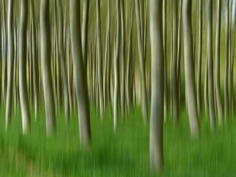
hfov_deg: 18.4
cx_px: 118
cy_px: 88
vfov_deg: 13.8
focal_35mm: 107
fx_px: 729
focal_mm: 19.2
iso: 100
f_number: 8
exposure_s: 1/40
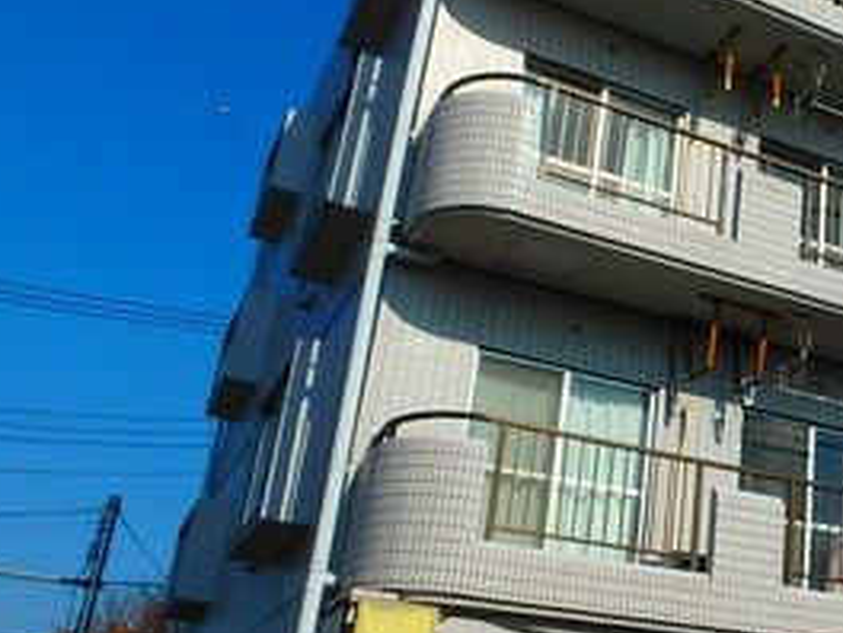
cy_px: 371
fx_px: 1242
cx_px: 894
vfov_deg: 28.5
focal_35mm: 51
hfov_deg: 33.4
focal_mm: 3.7
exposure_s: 1/1000
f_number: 6
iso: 125
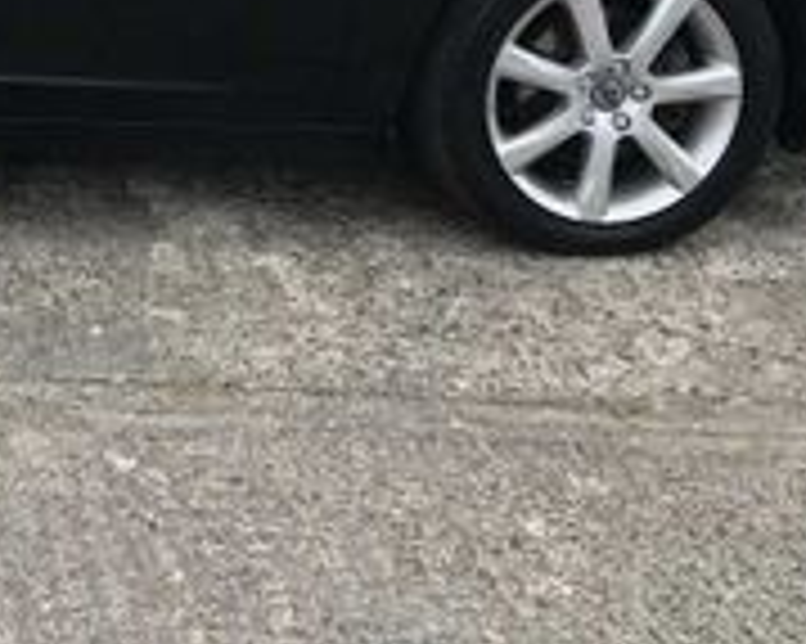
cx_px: -297
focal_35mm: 95
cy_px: -212
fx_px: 2265
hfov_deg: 18.5
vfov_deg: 15.4
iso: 25
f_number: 2.2
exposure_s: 1/686
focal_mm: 4.15
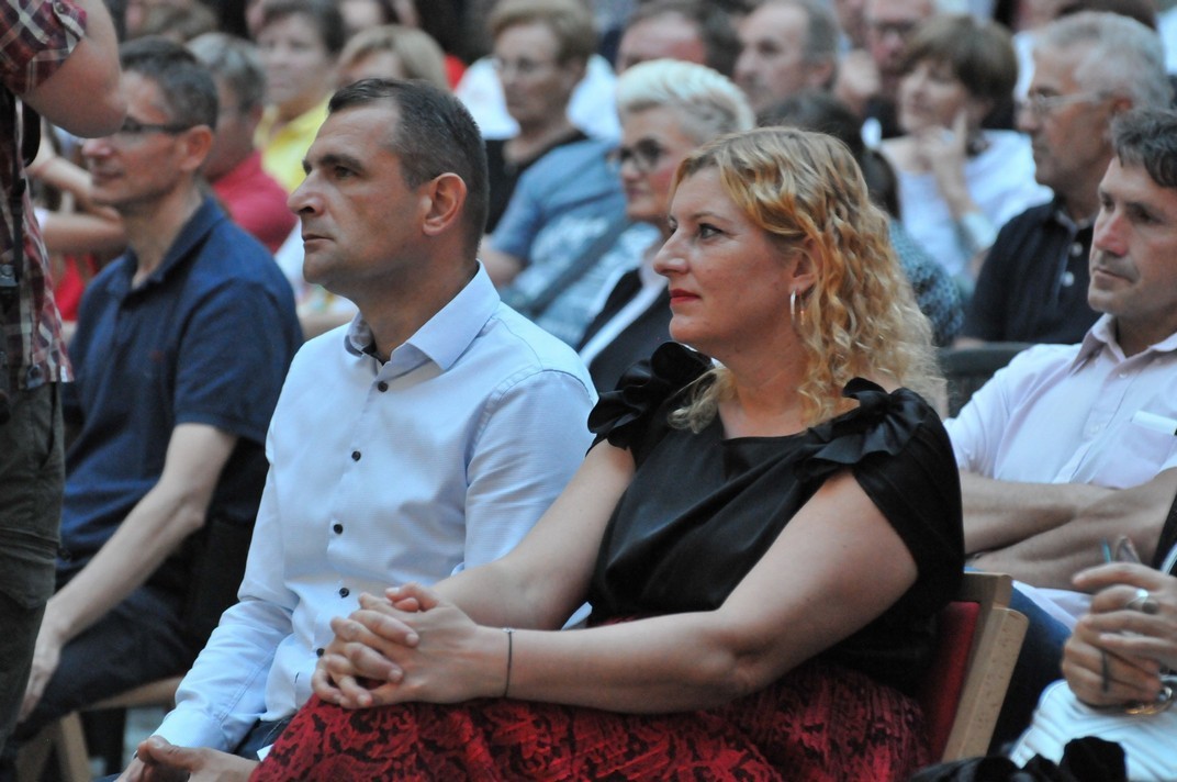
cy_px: 391
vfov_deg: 5.9
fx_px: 7592
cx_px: 588
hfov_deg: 8.9
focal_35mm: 232
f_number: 4.8
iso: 3200
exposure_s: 1/60
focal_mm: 155
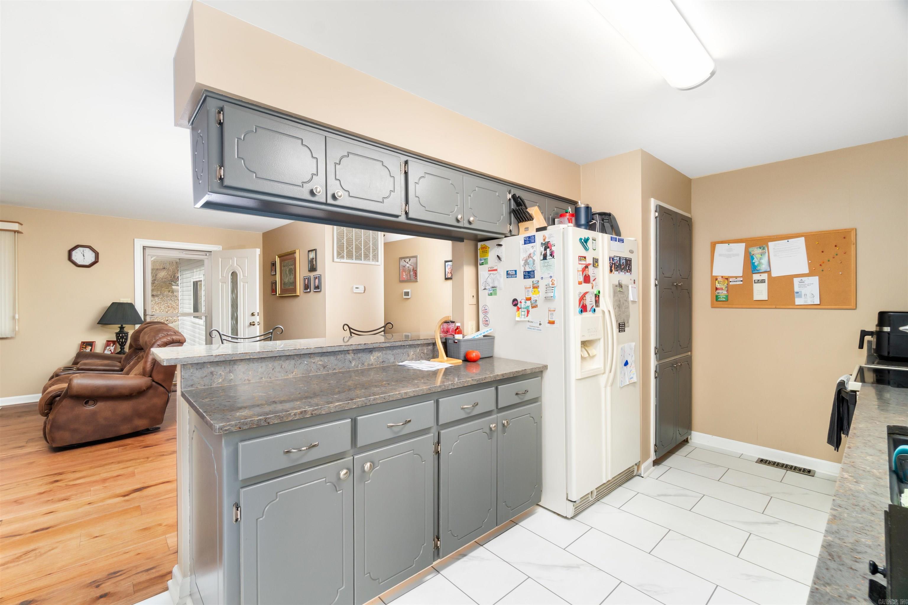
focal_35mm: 15
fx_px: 378
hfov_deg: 100.4
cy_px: 302
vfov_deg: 77.3
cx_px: 454
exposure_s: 1/1.25
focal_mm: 10
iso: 320
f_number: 10
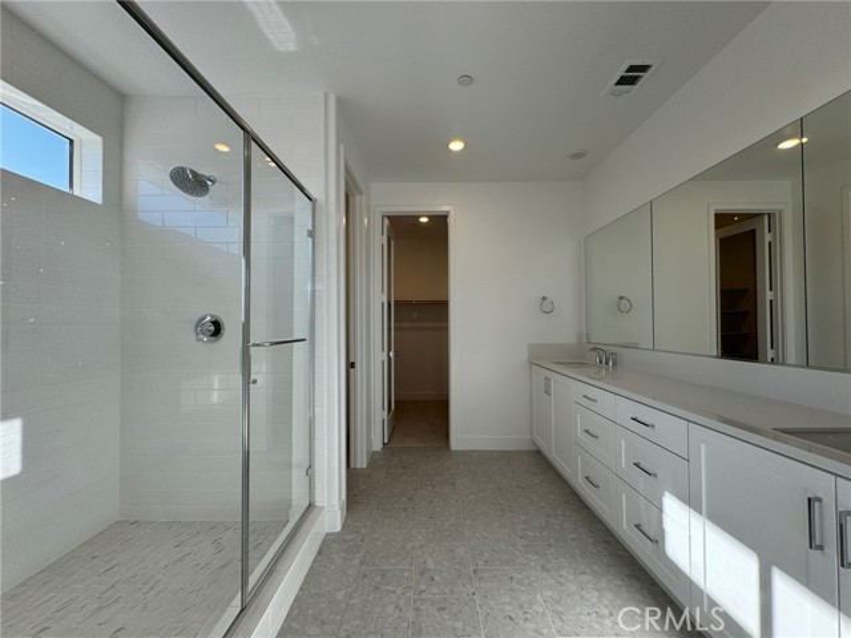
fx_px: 344
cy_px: 319
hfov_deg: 102.1
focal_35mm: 14
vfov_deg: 85.7
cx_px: 426
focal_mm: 2.22
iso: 40
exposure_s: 1/181
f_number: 2.2
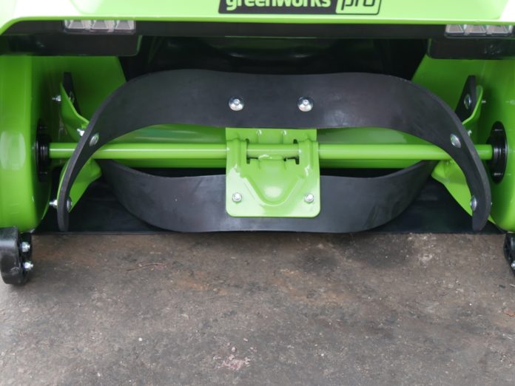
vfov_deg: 19.9
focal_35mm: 74
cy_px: 193
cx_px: 258
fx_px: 1101
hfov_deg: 26.3
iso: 800
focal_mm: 37
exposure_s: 1/80
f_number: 4.6
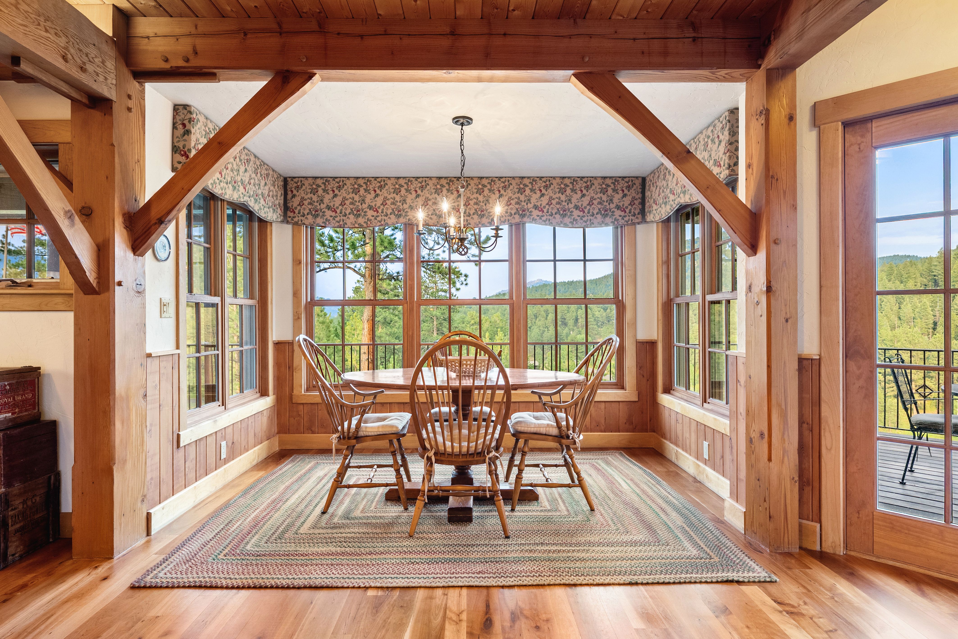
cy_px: 320
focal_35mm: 19
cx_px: 479
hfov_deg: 86.9
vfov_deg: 64.6
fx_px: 506
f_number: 8
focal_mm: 19
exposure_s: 1/20
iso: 800
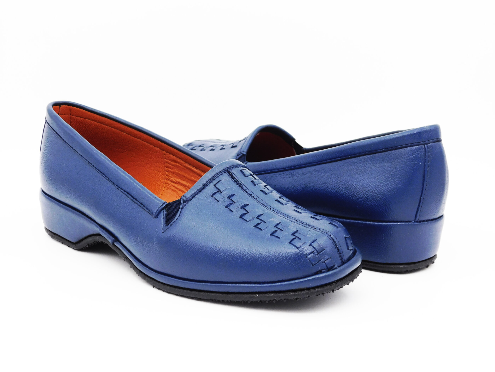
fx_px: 844
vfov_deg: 24.8
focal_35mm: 59
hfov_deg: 32.7
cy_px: 186
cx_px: 248
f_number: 4
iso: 125
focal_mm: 10.4
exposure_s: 1/160
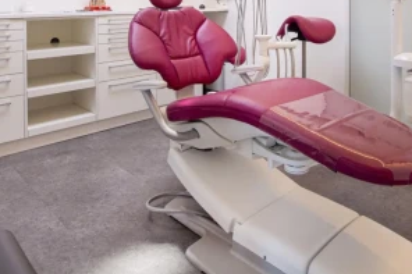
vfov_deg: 37.3
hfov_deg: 59.6
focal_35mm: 31
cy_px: -6
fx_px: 355
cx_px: 257
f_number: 5.6
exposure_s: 1/80
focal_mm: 10
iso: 500
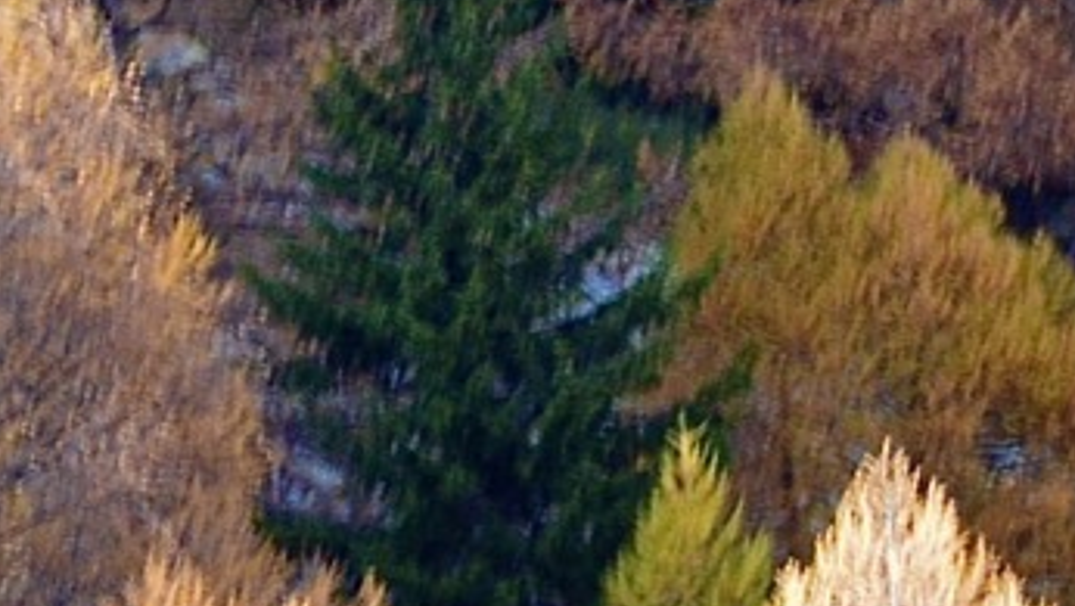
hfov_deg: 2.2
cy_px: 951
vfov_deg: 1.2
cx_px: 56
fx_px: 28361
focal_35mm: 994
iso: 400
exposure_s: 1/15
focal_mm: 95
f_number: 16
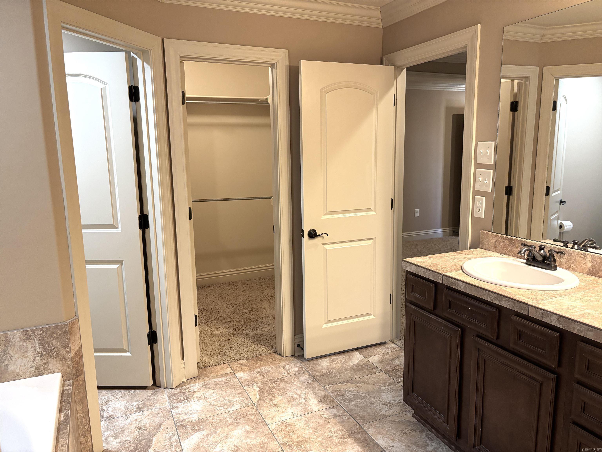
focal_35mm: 26
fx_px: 452
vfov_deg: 53.1
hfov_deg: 67.3
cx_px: 301
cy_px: 226
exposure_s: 1/60
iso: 160
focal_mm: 5.96
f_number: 1.6
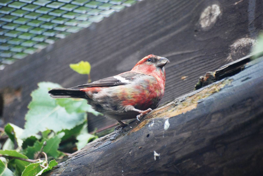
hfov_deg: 4.6
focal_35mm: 450
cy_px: 88
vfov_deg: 3.1
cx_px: 132
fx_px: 3291
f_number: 5.6
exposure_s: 1/160
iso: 1000
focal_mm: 300
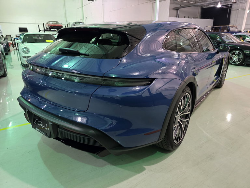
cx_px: 125
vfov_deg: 58.9
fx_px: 166
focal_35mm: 23
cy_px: 94
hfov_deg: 73.9
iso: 500
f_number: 1.7
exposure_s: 1/60
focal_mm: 6.3
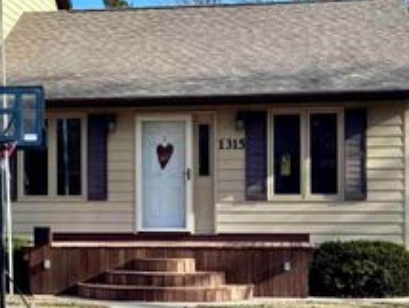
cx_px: -4
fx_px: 1325
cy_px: 187
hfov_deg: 17.1
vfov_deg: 13.2
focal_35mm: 112
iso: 64
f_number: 1.78
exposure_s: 1/2513
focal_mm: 6.76
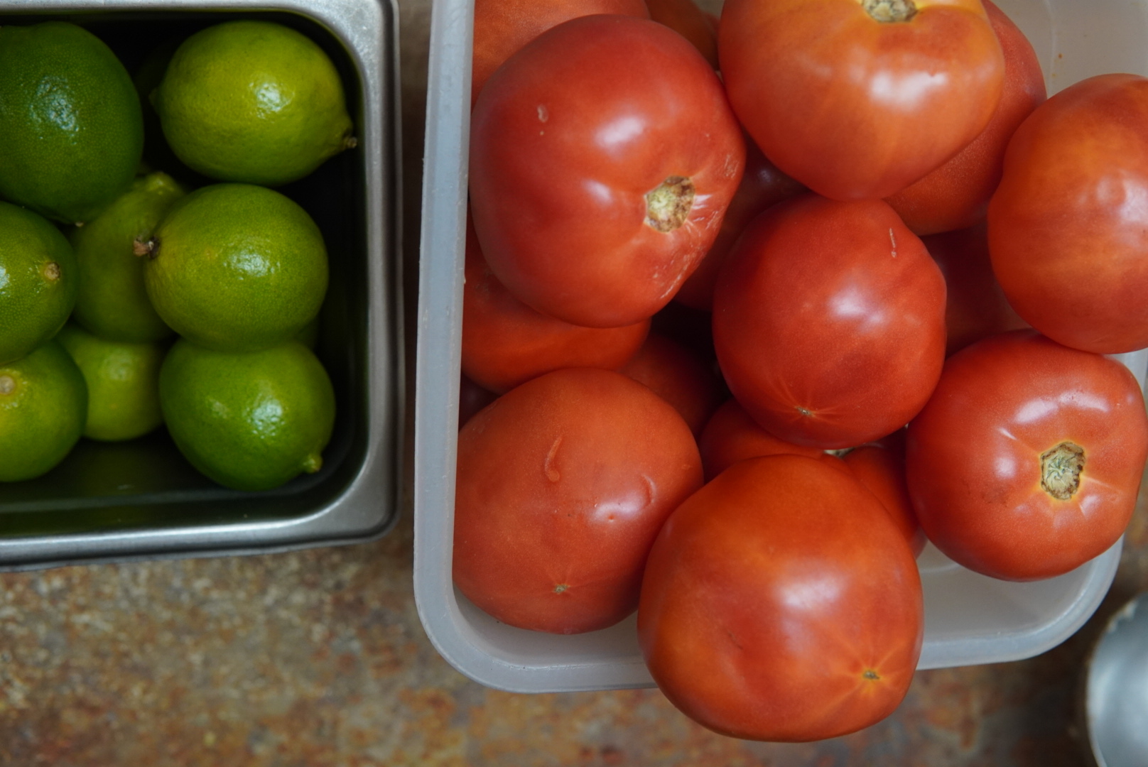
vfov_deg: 29.9
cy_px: 384
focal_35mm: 45
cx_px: 574
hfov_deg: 43.6
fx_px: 1436
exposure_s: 1/160
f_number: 4
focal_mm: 30
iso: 1250
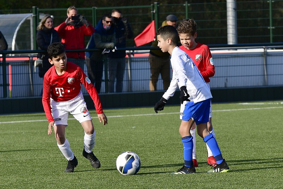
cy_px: 94
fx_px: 2063
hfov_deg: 7.8
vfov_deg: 5.2
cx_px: 142
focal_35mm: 262
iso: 250
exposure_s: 1/800
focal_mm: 175
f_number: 5
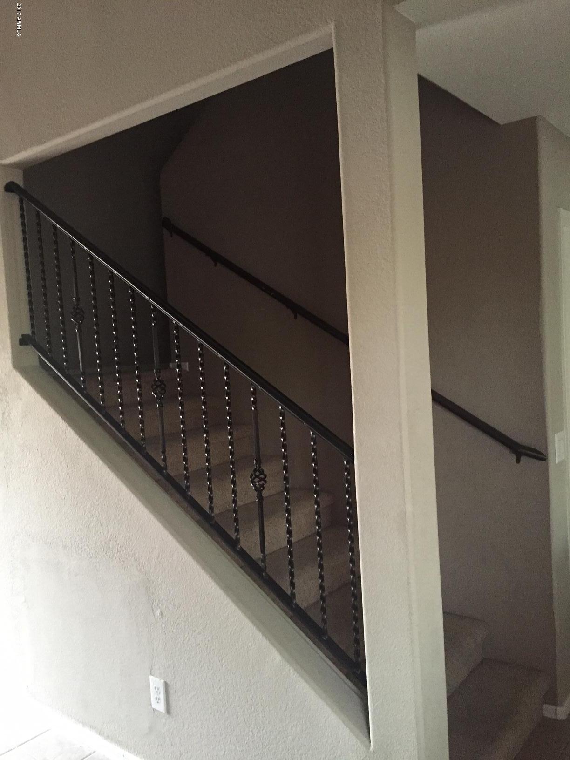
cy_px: 380
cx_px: 285
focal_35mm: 29
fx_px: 637
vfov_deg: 61.7
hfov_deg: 48.2
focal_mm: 4.15
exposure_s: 1/15
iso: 320
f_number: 2.2
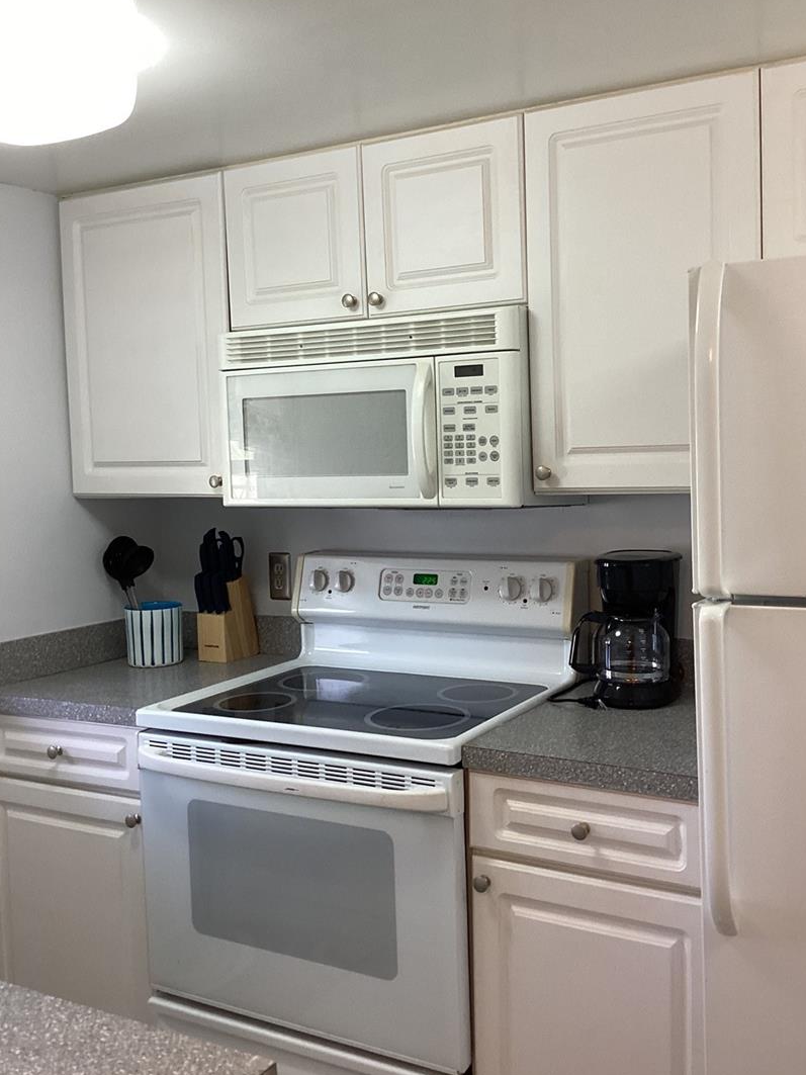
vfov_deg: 52.6
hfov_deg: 40.6
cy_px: 513
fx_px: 1087
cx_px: 447
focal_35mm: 35
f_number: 2.4
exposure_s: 1/60
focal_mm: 3.3
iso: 100
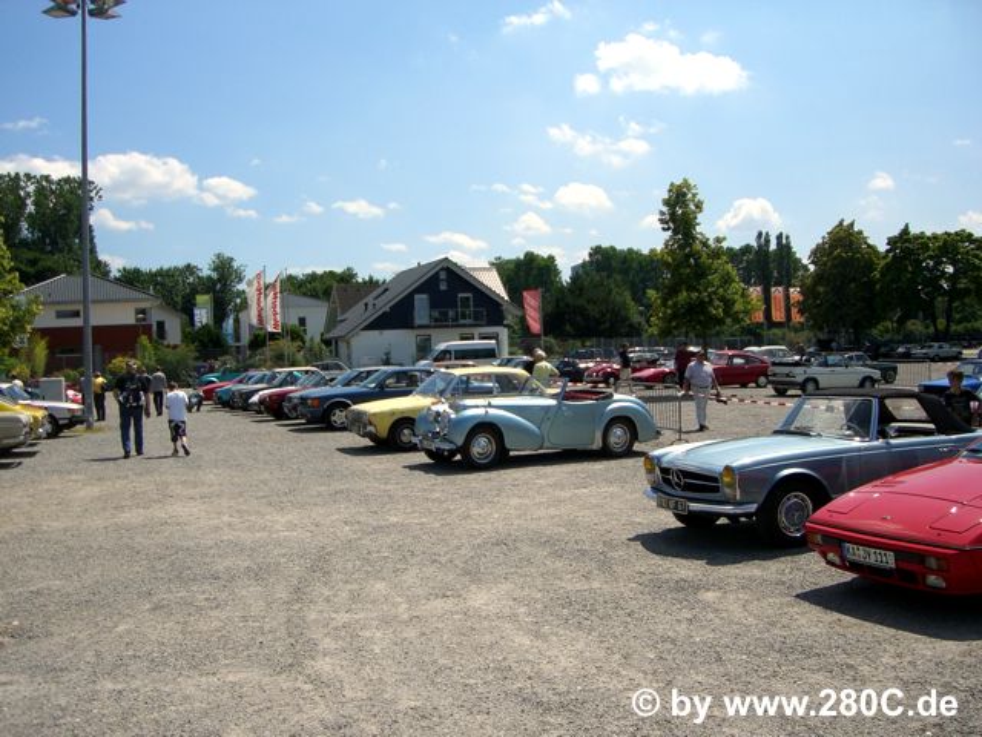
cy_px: 368
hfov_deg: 49.0
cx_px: 491
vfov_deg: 37.7
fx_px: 1078
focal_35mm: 38
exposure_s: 1/1250
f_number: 4.3
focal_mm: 6.2
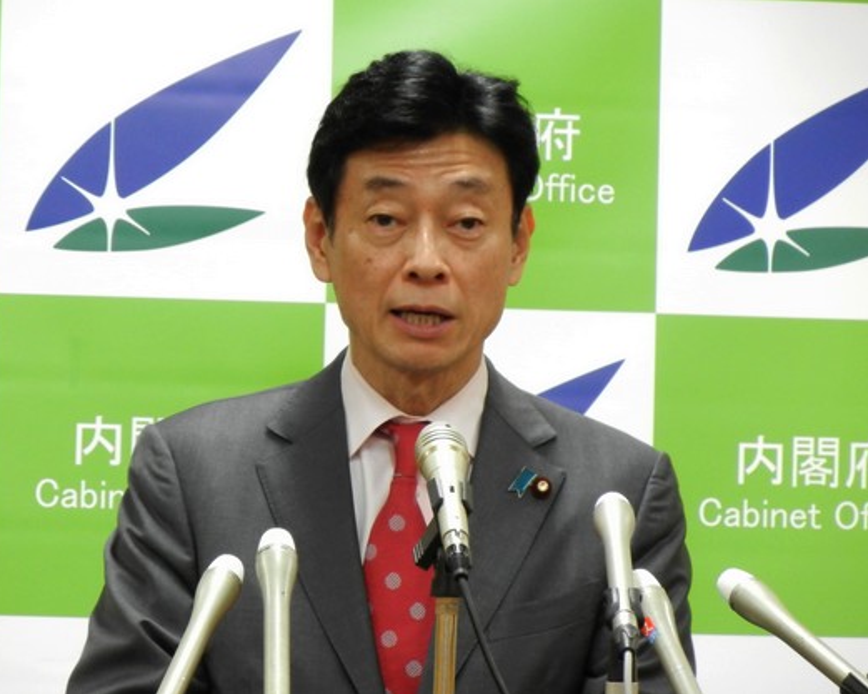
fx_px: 7066
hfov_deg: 7.0
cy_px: 348
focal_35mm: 275
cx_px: 428
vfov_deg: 5.6
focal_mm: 47.2
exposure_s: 1/12.6
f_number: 5.1
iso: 200
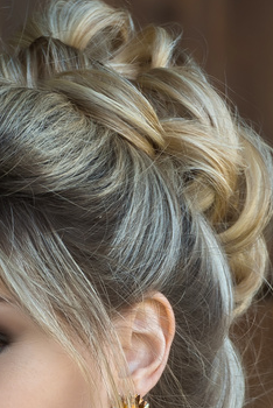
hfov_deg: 1.8
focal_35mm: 780
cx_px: -160
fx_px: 8854
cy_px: 703
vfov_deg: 2.6
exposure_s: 1/125
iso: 200
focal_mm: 195
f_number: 5.6
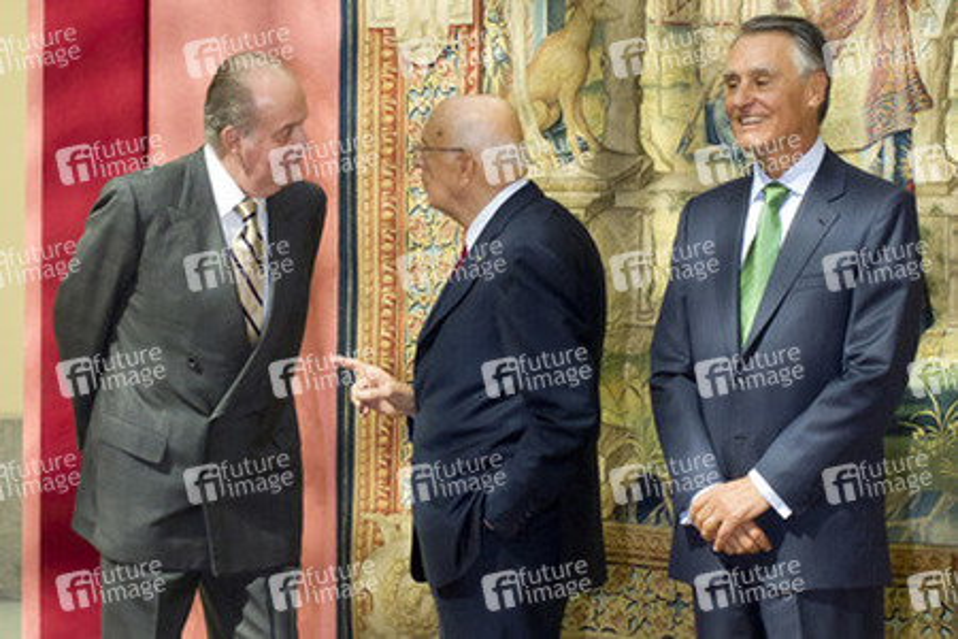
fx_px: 2129
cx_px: 479
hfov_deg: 25.4
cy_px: 320
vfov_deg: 17.1
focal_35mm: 80
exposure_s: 1/250
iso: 400
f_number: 5.6
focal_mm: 40
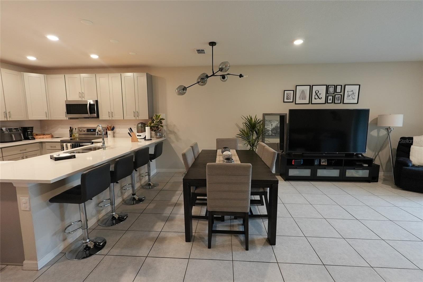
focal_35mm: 16
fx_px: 188
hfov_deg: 96.7
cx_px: 212
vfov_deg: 73.8
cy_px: 141
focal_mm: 11
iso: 1250
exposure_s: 1/160
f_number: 2.8
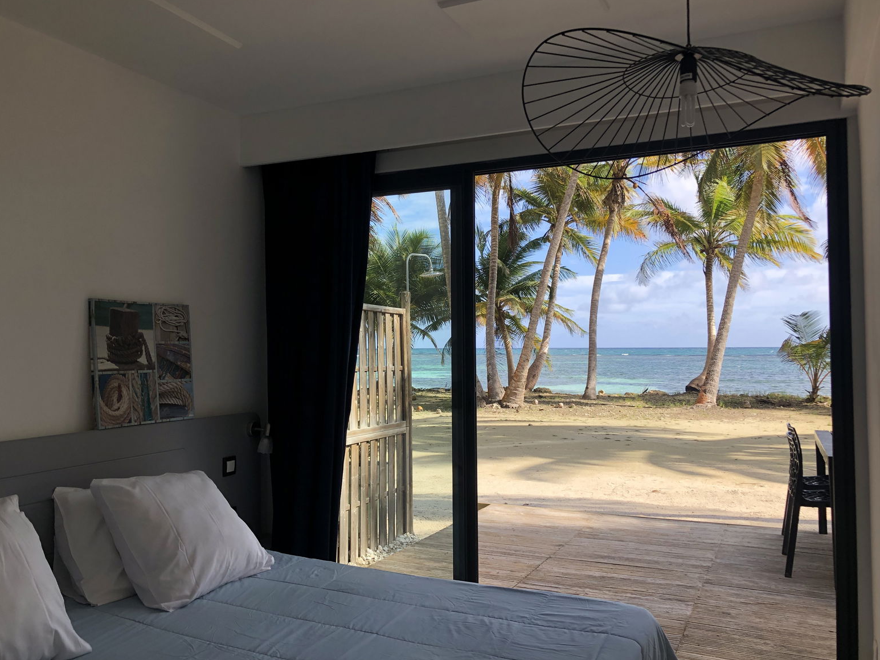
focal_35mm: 29
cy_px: 329
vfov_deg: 48.2
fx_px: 737
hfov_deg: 61.7
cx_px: 434
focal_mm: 4
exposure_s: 1/685
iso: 20
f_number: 1.8
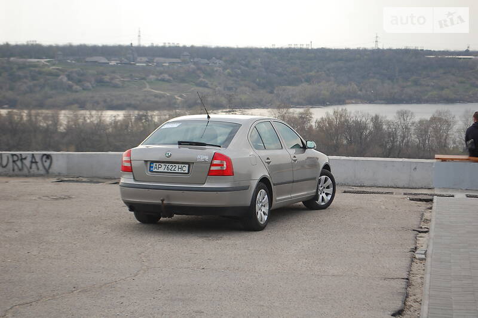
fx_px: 1094
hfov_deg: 24.6
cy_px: 159
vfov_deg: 16.5
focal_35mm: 82
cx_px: 239
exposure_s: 1/200
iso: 200
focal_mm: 55
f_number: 7.1
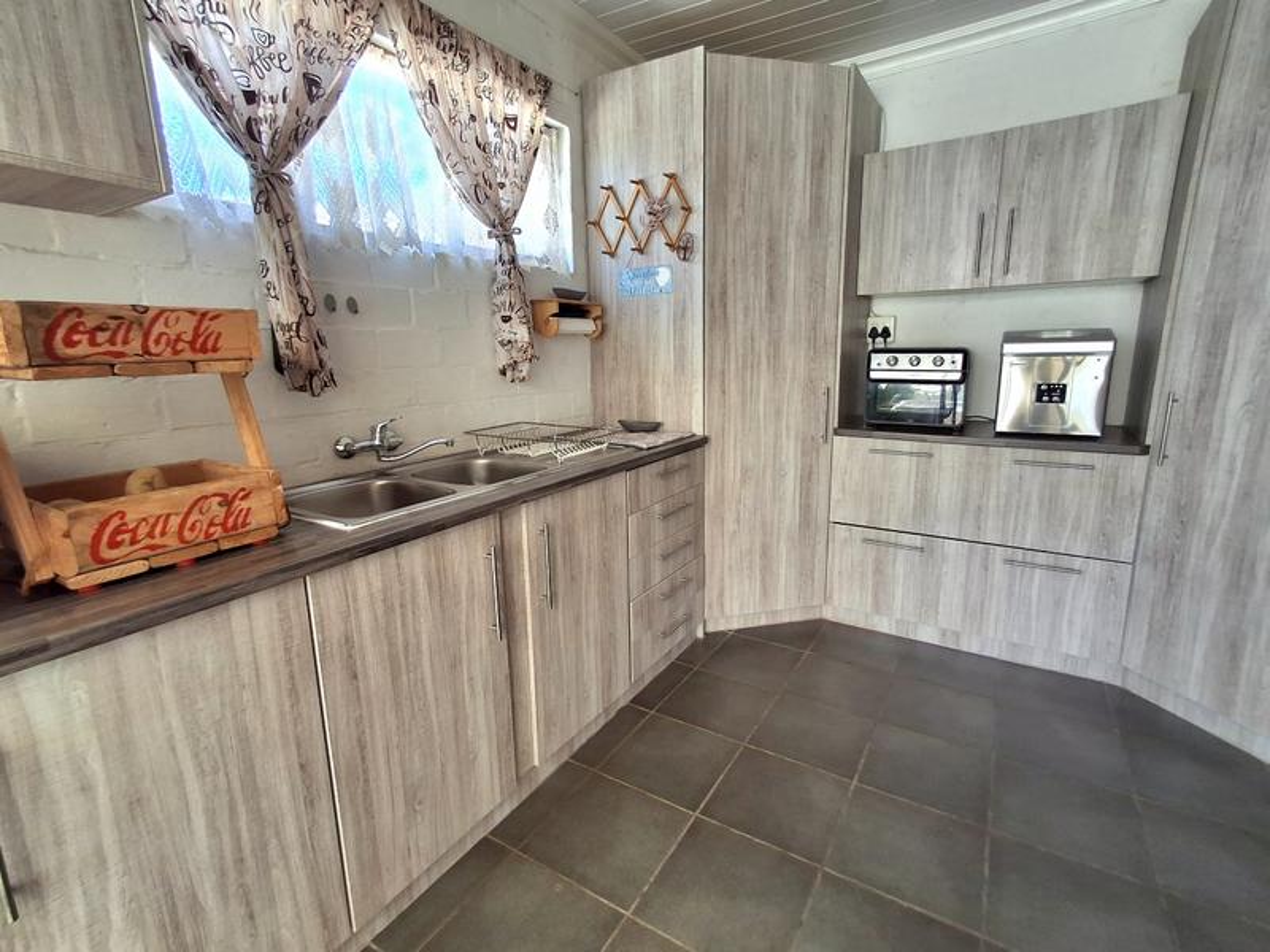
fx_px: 587
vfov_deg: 78.1
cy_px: 476
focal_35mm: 16
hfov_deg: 94.5
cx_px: 635
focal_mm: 1.64
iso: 40
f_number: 2.2
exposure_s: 1/120
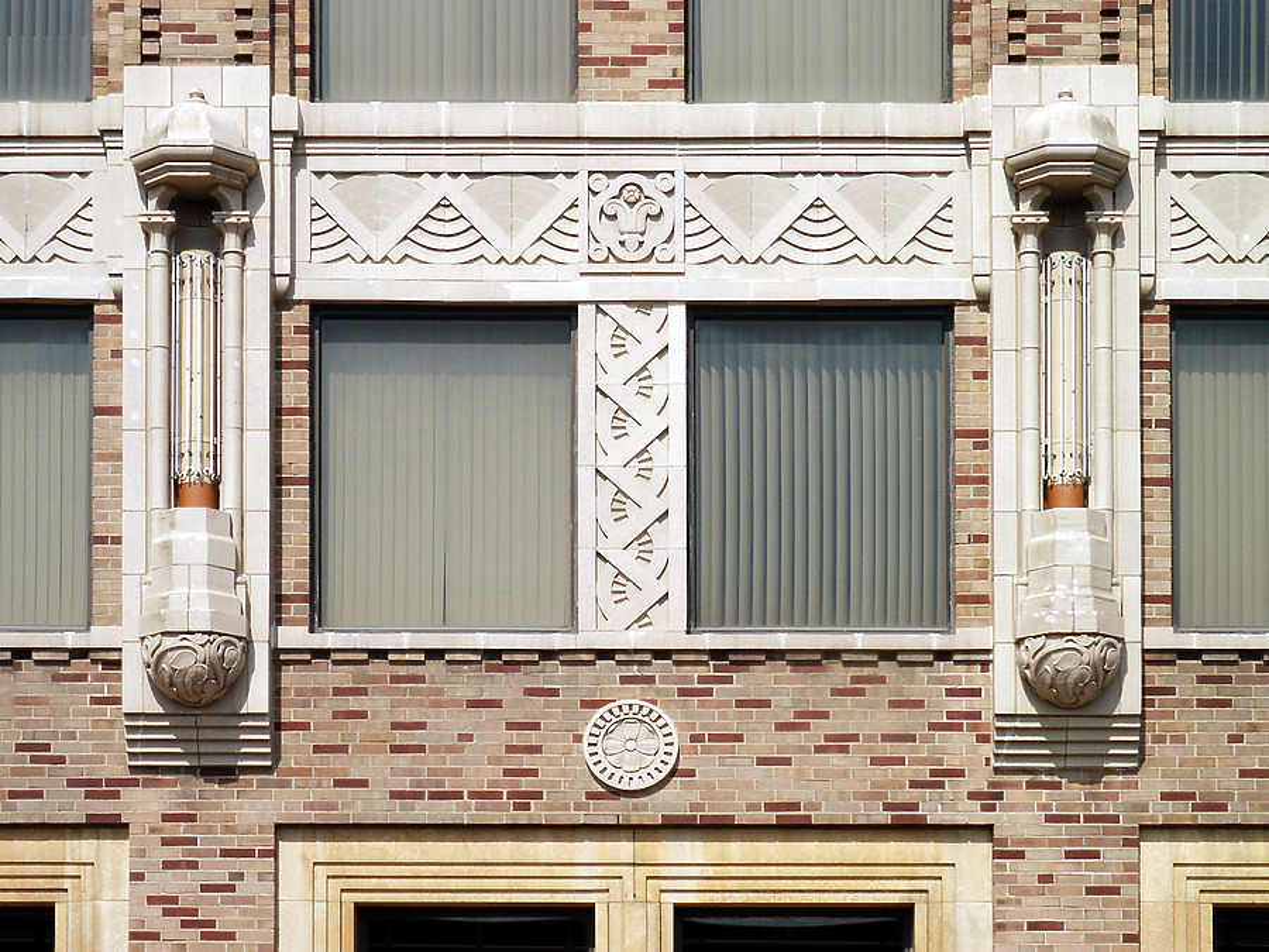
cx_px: 634
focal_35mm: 97
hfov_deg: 20.2
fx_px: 3556
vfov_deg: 15.2
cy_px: 476
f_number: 8
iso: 64
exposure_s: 1/250
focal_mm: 19.36
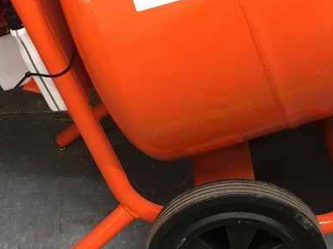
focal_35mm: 76
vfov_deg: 19.3
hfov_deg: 25.5
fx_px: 731
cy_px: 65
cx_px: 112
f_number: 2.2
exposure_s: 1/20
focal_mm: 4.15
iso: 200
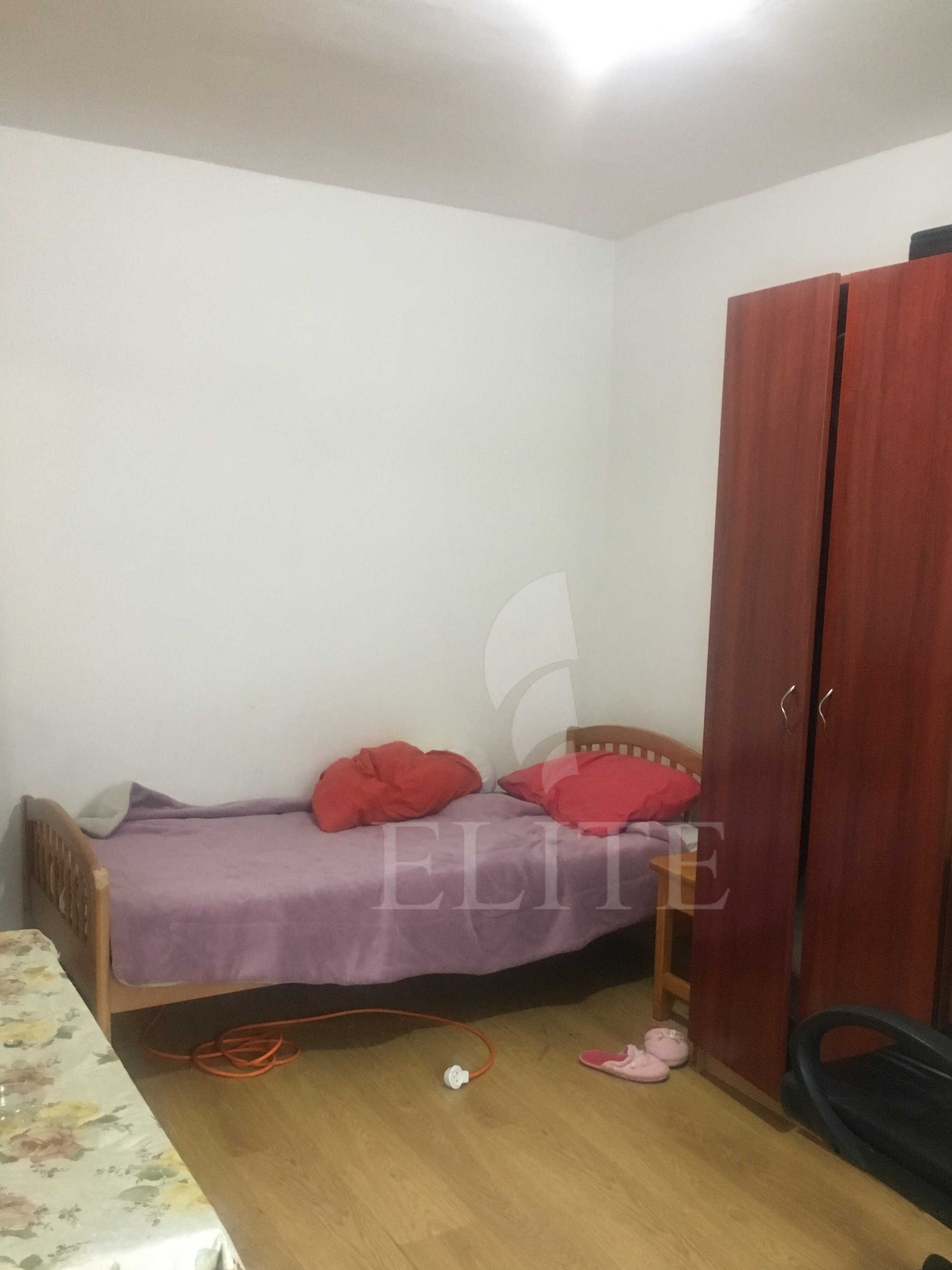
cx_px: 553
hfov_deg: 41.7
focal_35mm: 34
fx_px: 1247
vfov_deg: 53.7
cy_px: 736
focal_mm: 4.15
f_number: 2.2
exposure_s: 1/17
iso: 200
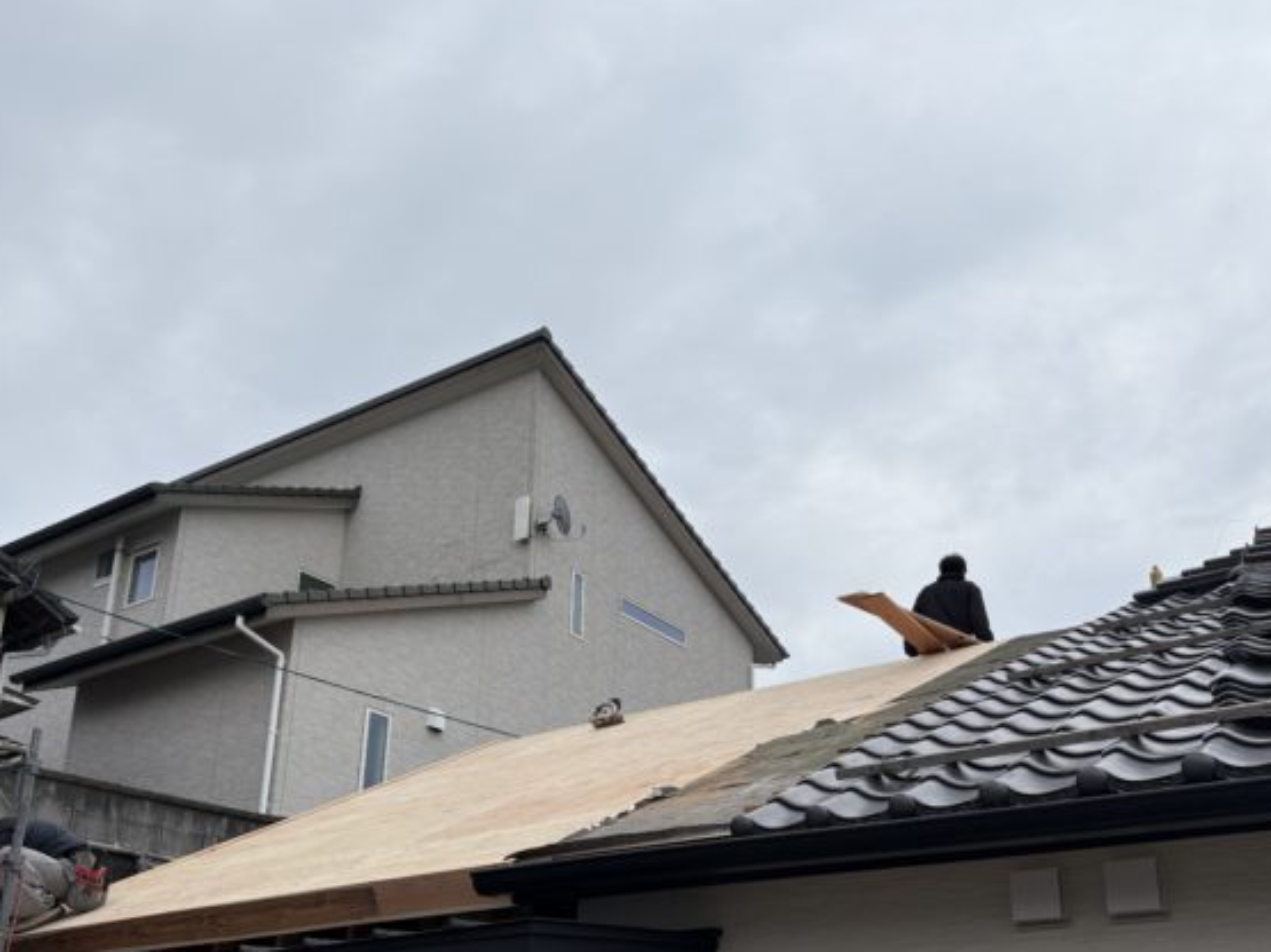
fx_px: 1322
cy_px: 629
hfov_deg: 51.4
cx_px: 625
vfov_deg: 39.2
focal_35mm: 36
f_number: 1.6
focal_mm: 5.96
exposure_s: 1/2451
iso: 50
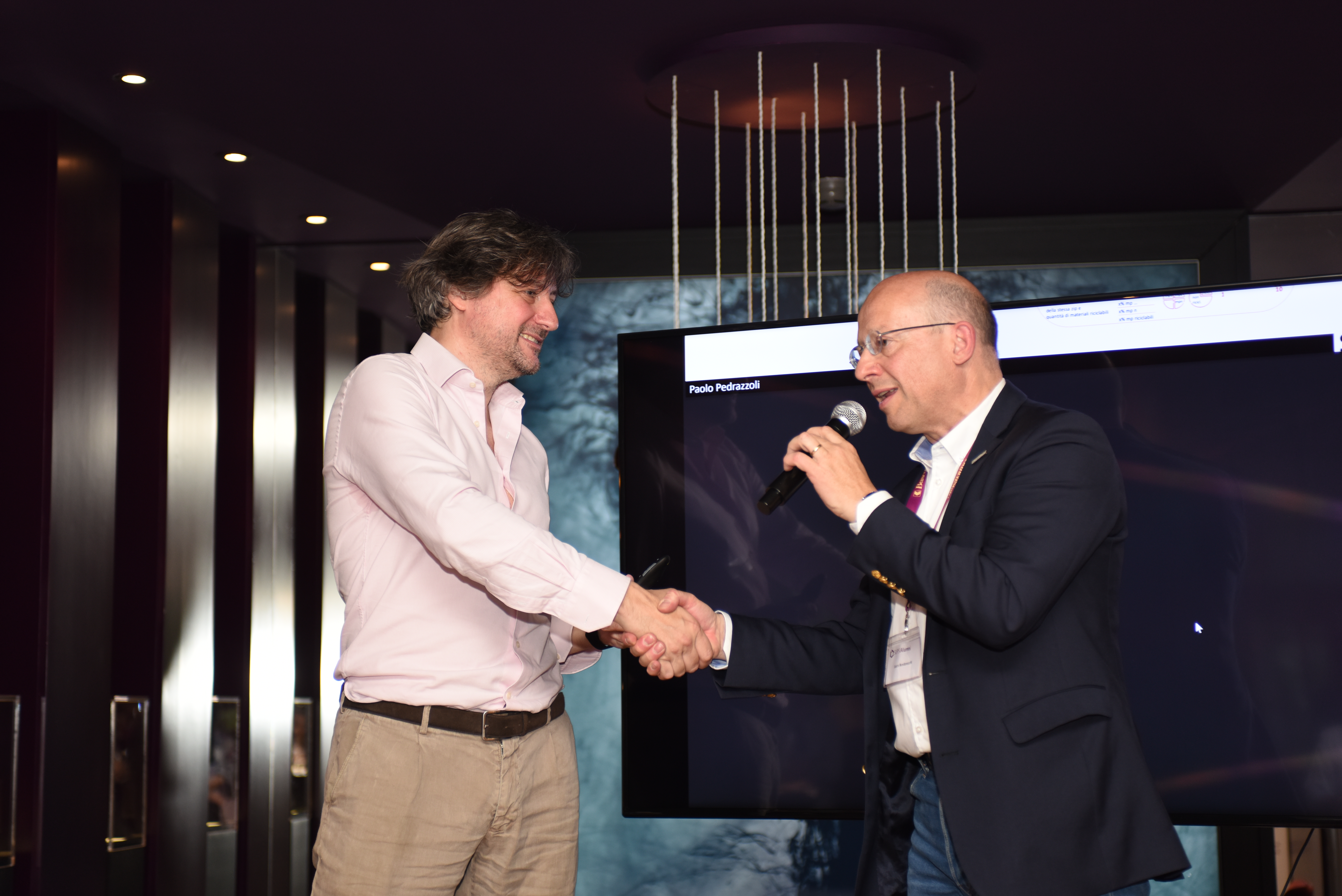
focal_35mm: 65
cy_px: 448
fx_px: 2424
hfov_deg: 30.9
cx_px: 671
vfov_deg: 20.9
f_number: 2.8
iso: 500
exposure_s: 1/80
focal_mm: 65
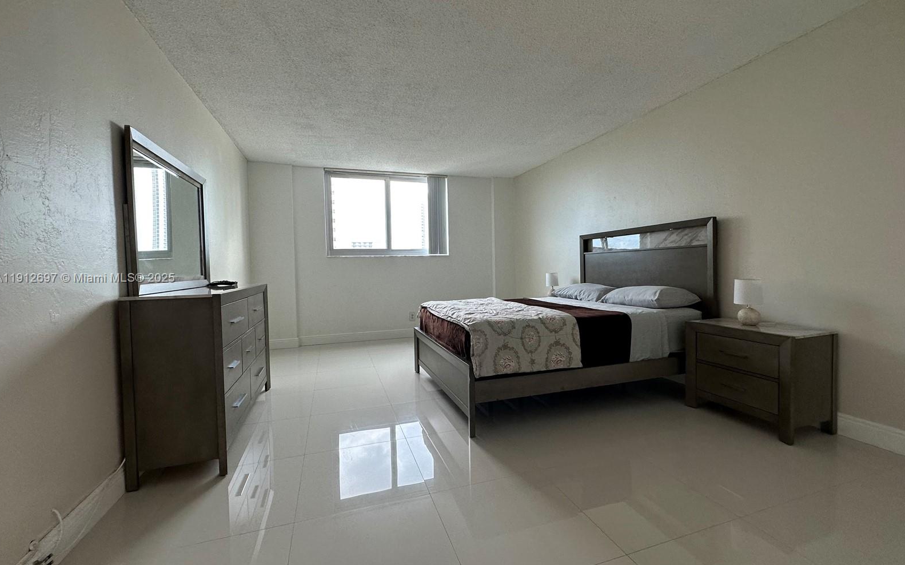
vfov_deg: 74.8
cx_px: 449
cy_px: 279
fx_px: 370
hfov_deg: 101.5
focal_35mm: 15
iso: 160
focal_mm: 2.22
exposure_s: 1/120
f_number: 2.2
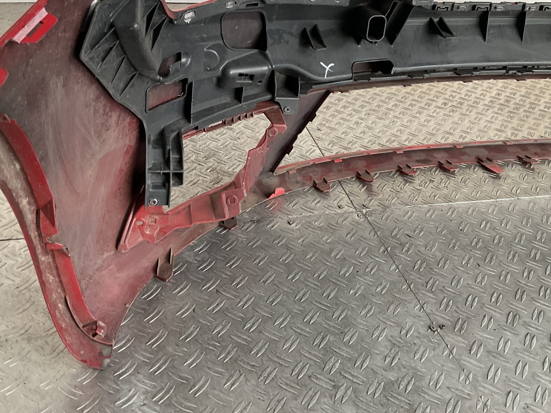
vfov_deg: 34.9
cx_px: 291
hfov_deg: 45.8
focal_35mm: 41
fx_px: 653
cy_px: 143
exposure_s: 1/100
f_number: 1.8
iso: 64
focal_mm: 3
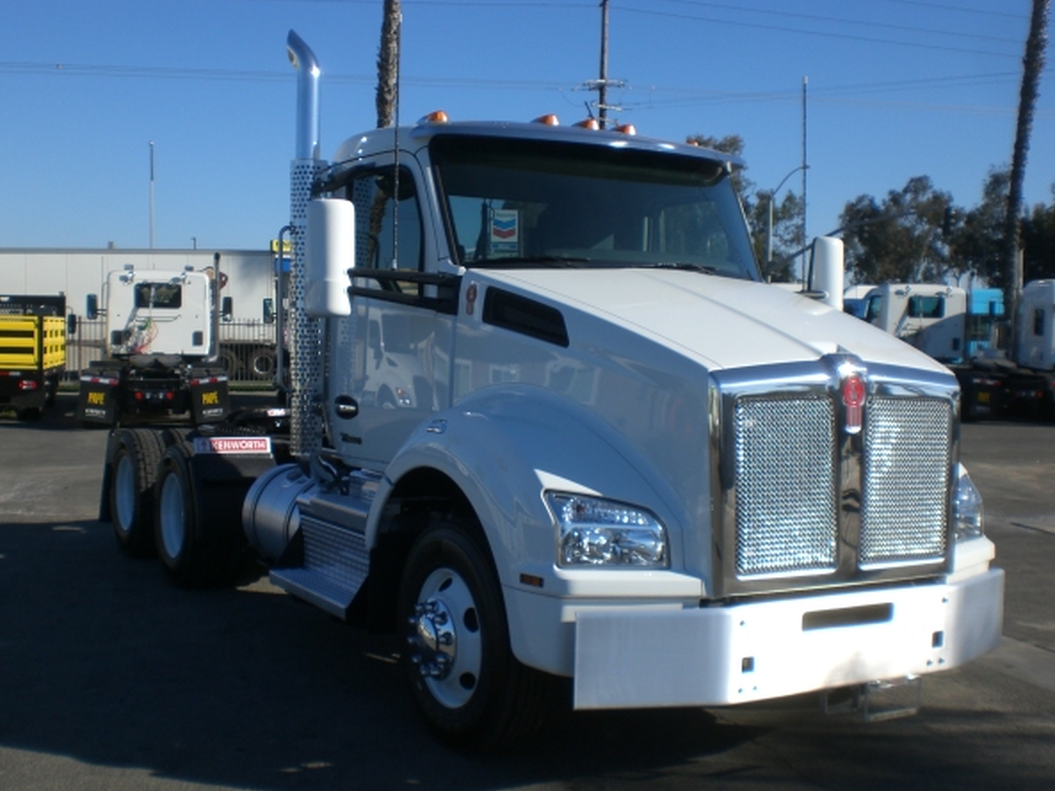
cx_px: 509
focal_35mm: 41
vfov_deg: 35.1
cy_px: 414
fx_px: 1250
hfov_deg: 45.8
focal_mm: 6.3
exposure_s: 1/640
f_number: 4.4
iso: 50
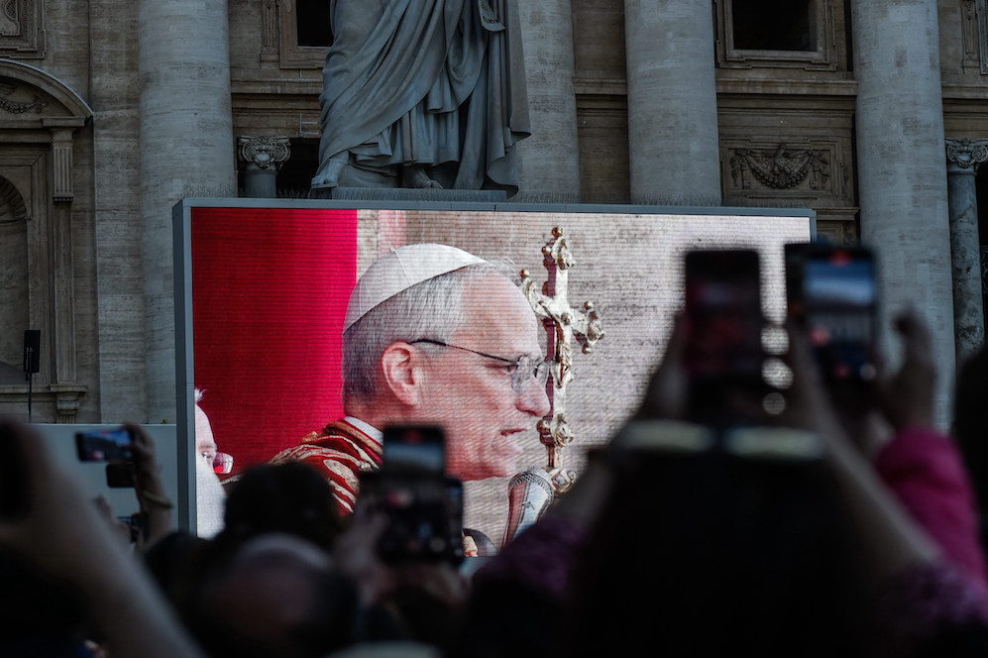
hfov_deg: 17.8
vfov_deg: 11.9
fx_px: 3155
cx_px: 484
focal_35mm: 115
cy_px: 330
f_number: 6.3
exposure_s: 1/2500
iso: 1250
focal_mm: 112
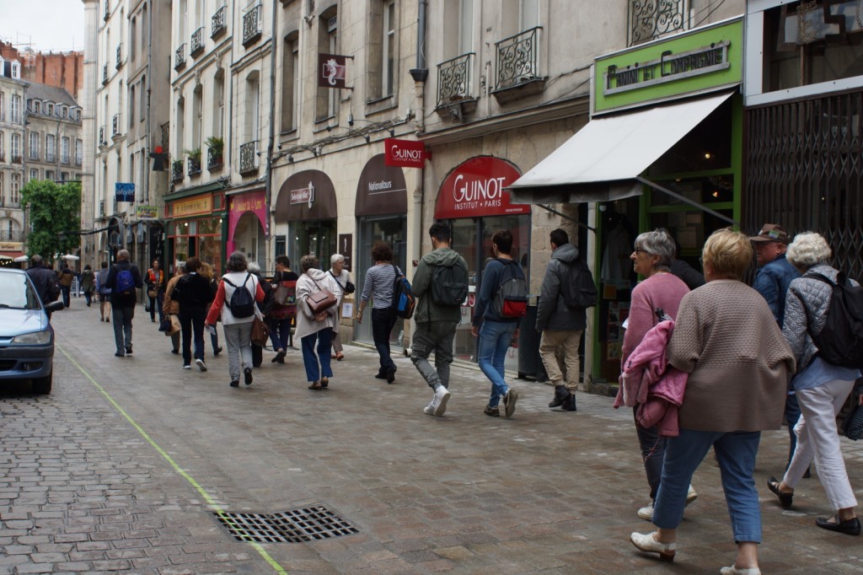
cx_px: 432
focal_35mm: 42
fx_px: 1006
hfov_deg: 46.4
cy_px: 288
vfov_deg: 31.9
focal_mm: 28
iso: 100
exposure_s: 1/200
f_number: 5.6
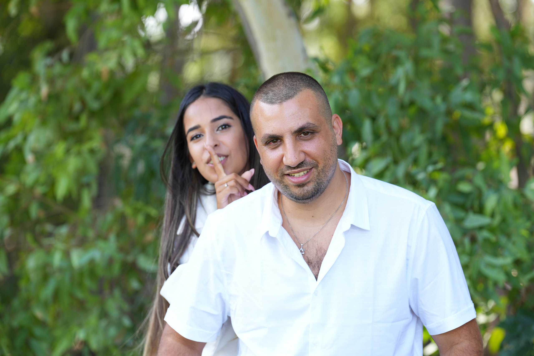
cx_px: 267
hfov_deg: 13.2
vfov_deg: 8.9
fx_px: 2299
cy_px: 178
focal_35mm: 155
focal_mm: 155
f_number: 4
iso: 125
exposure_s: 1/100
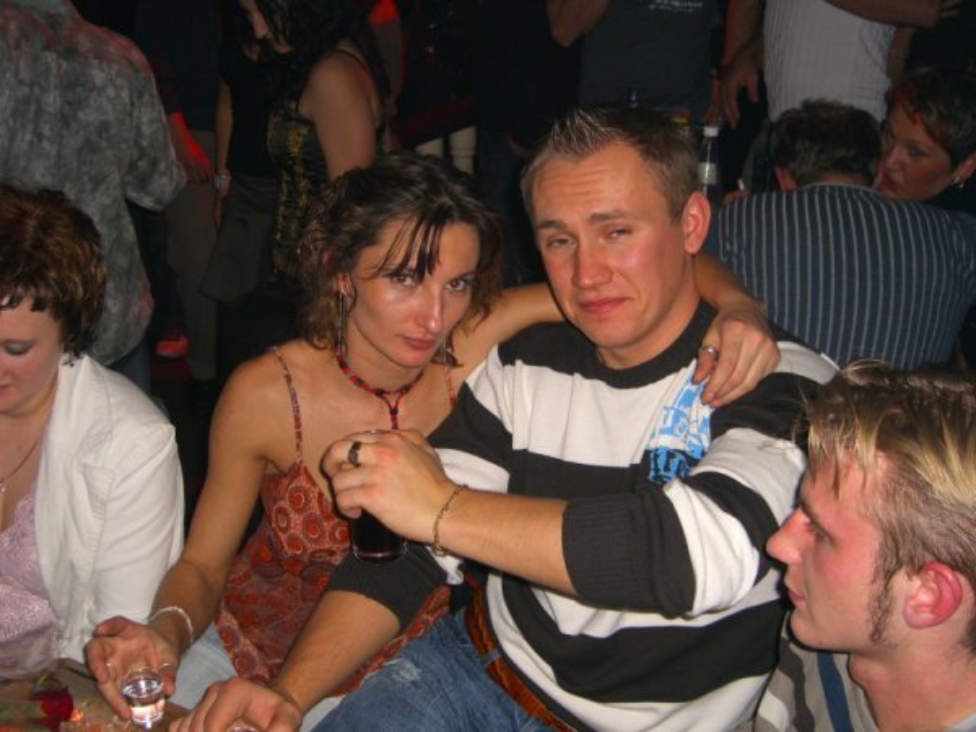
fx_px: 1297
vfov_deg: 31.5
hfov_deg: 41.2
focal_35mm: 46
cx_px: 488
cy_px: 366
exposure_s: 1/60
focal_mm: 9.5
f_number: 3.1
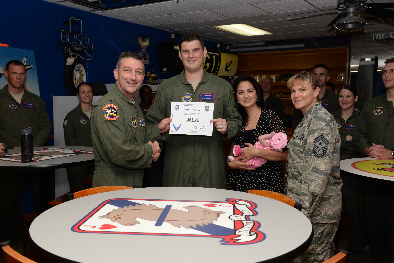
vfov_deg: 35.1
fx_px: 416
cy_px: 132
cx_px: 197
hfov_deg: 50.7
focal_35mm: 38
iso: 500
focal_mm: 38
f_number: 6.3
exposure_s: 1/60
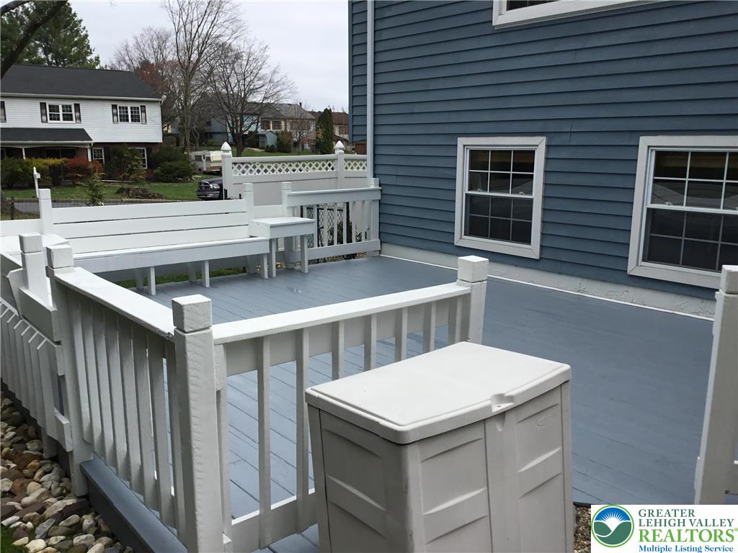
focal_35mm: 31
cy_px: 276
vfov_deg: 45.4
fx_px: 661
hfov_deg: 58.4
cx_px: 369
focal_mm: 3.3
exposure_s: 1/1631
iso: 25
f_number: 2.4
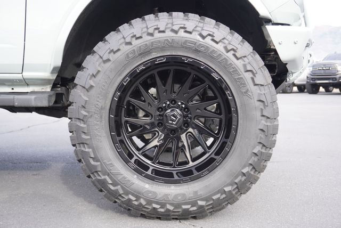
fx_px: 398
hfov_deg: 46.4
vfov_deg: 32.0
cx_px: 170
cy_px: 114
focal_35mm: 42
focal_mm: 28
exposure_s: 1/60
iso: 100
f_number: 4.5
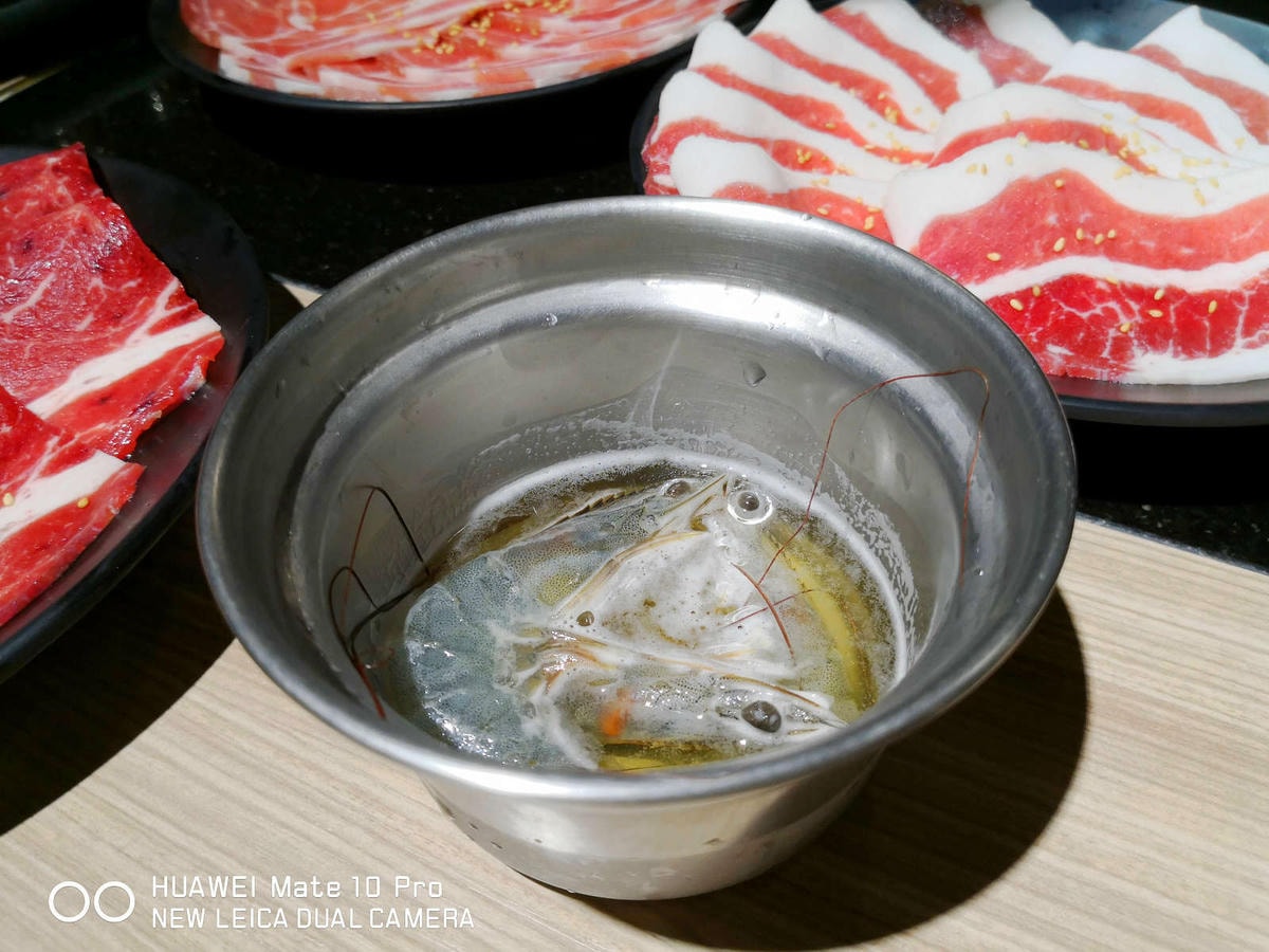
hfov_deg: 65.3
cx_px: 634
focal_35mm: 27
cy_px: 476
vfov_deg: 51.4
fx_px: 990
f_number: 1.6
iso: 64
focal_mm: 3.95
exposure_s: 1/60
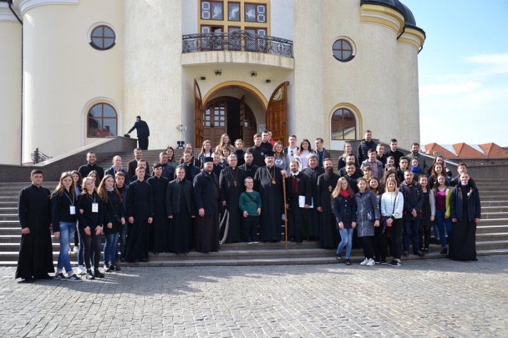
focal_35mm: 33
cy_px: 169
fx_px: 466
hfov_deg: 57.2
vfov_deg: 40.0
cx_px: 254
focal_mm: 22
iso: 400
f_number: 5
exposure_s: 1/1250
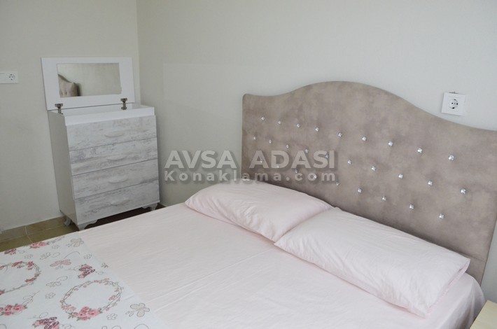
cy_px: 164
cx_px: 248
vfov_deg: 47.7
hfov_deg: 67.5
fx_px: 372
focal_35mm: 27
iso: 4000
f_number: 6.7
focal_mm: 18
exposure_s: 1/200
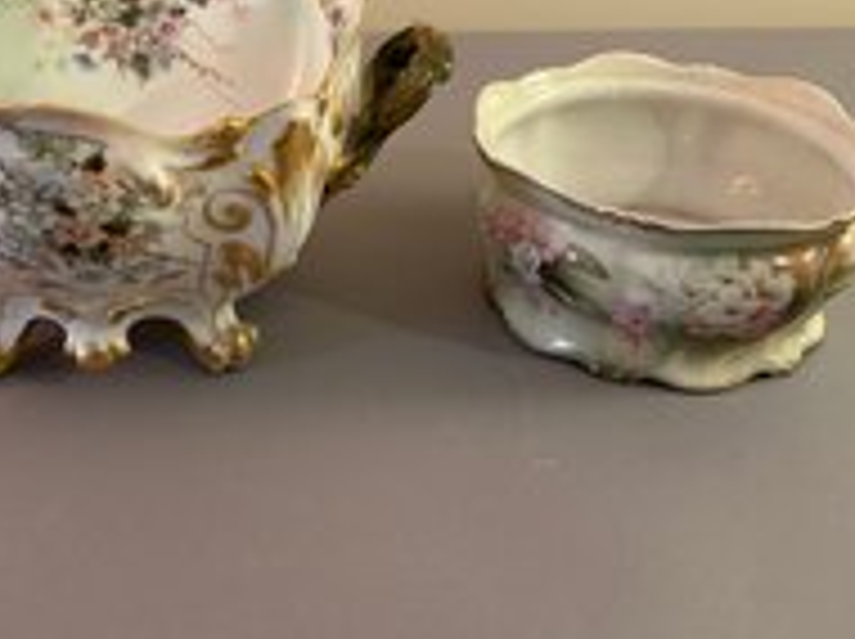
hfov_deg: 40.4
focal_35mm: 47
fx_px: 1159
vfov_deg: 30.7
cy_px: 245
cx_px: 376
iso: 320
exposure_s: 1/60
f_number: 1.5
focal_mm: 5.7
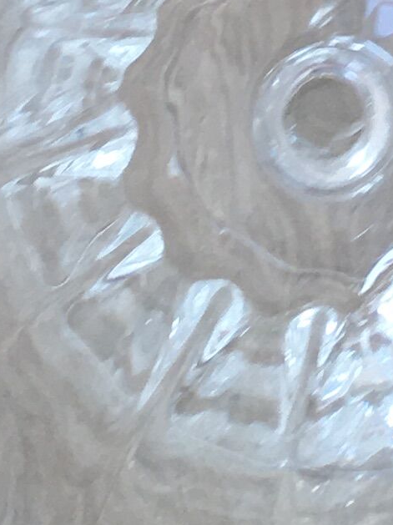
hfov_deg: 7.7
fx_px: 2818
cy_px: -548
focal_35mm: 186
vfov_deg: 9.8
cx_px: 731
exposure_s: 1/50
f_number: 2.2
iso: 25
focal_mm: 4.15
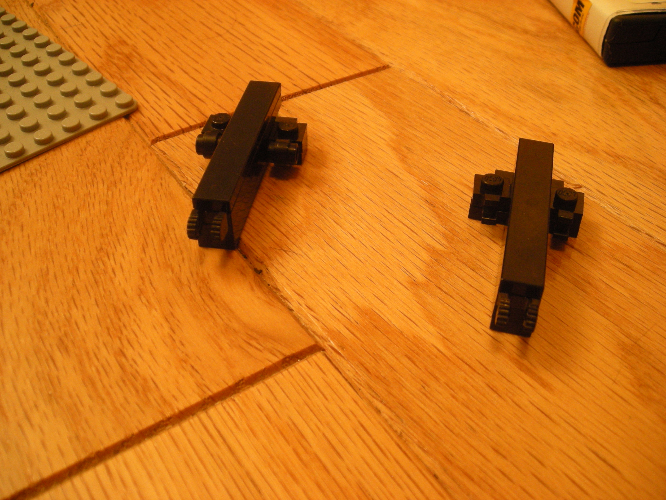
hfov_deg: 49.0
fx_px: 731
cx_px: 333
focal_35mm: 38
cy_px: 250
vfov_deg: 37.7
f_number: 3.2
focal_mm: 6.3
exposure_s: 1/12.5
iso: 200
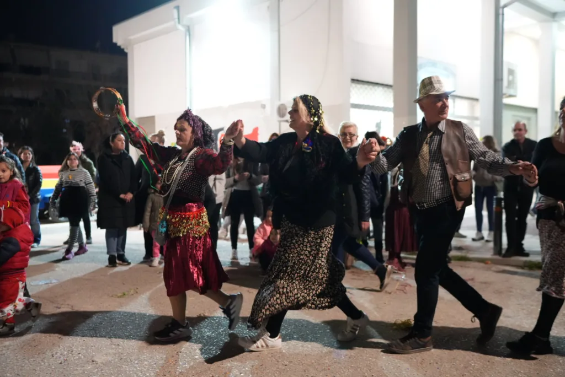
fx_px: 550
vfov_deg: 37.9
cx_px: 282
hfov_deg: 54.4
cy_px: 188
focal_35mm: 35
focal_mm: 35
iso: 12800
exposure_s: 1/160
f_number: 2.2
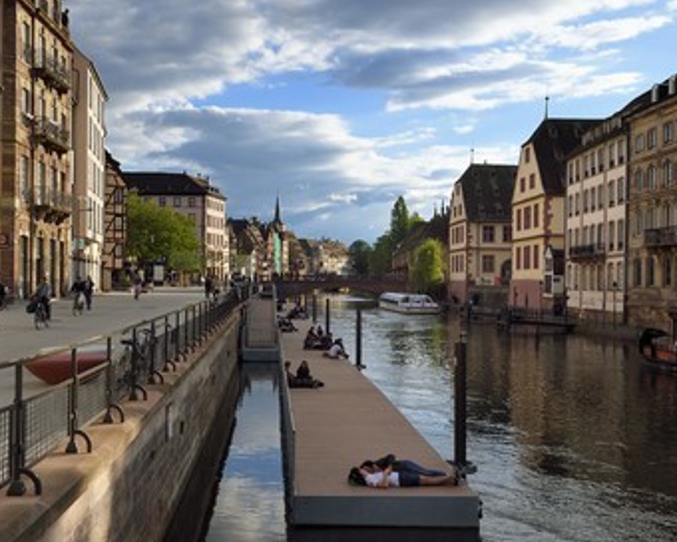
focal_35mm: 44
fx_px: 882
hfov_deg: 41.9
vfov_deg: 34.1
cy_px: 277
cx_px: 281
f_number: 13
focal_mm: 38
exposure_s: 1/250
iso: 200
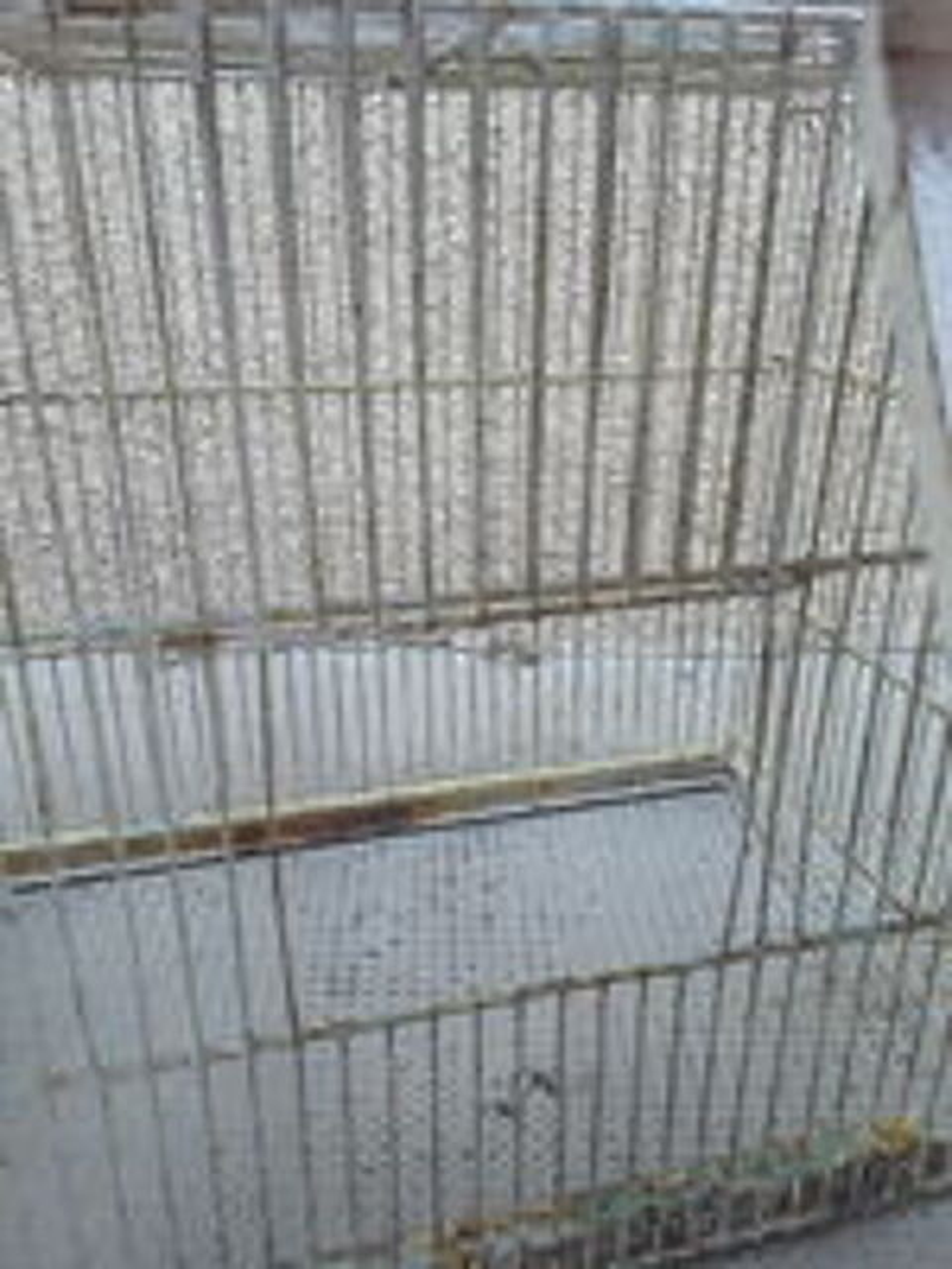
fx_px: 990
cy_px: 634
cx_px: 476
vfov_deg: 65.3
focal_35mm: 27
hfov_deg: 51.4
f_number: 1.9
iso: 40
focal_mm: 2.91
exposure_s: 1/129
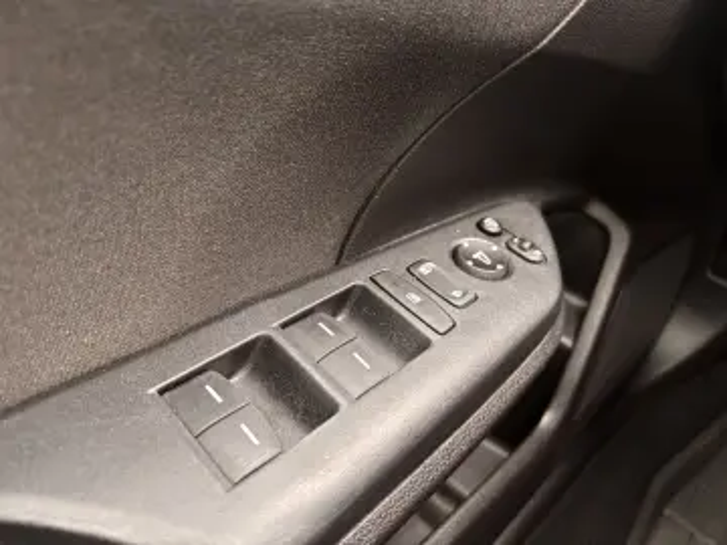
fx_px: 546
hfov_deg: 67.3
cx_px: 364
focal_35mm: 26
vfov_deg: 53.1
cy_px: 272
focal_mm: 5.96
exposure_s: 1/40
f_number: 1.6
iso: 640
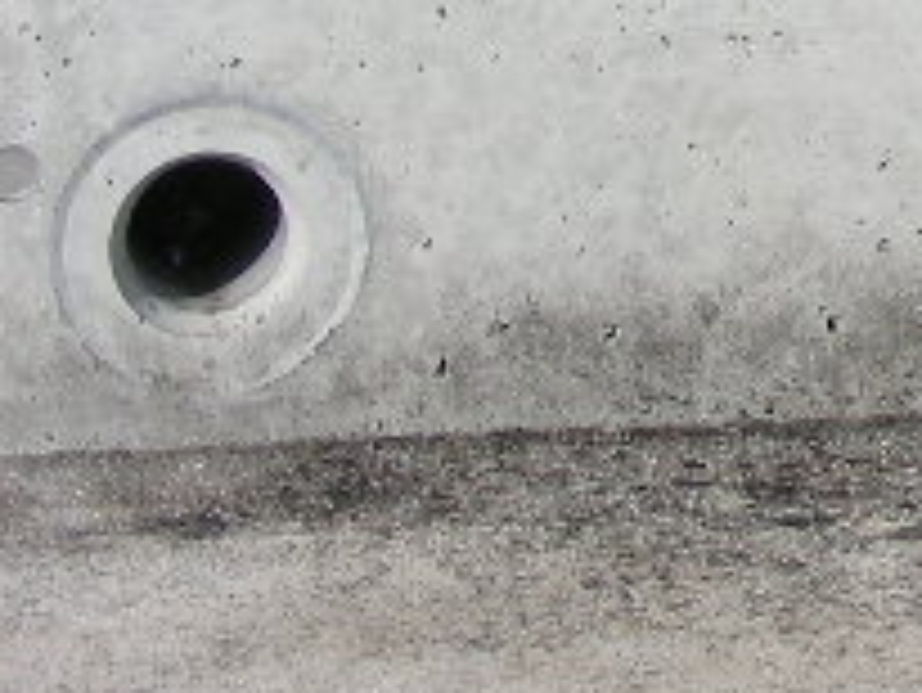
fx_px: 7062
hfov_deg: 7.0
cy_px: -792
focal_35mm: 265
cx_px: 2195
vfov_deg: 5.5
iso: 50
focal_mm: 8.8
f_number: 4
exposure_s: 1/576
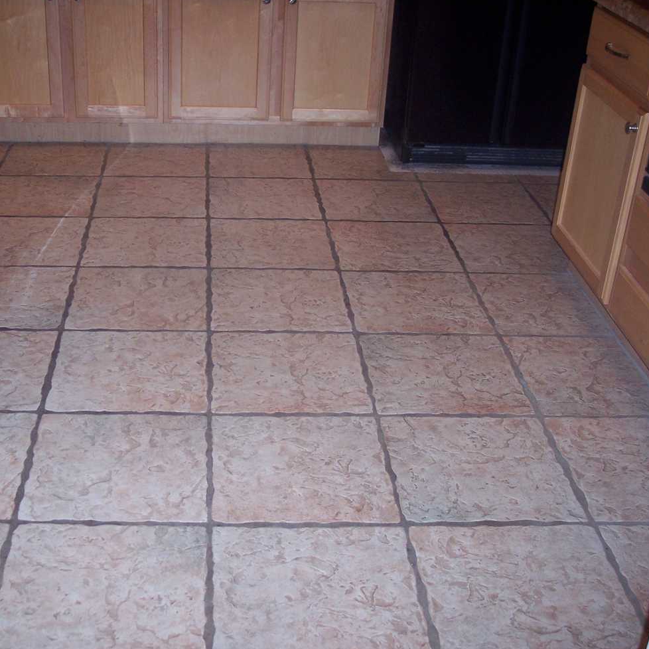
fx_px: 997
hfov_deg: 35.9
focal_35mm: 47
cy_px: 326
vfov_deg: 36.1
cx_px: 251
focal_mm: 8
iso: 140
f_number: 2.8
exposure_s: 1/60
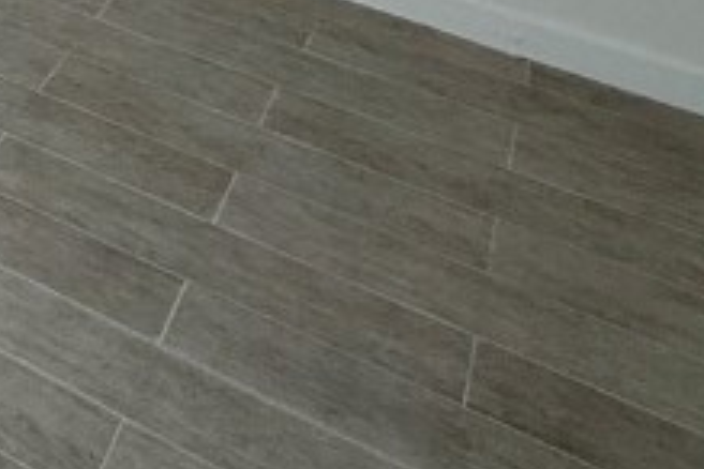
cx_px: -537
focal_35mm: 68
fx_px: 1330
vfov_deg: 16.0
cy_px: -443
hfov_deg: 21.0
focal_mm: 2.22
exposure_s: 1/120
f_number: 2.2
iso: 125
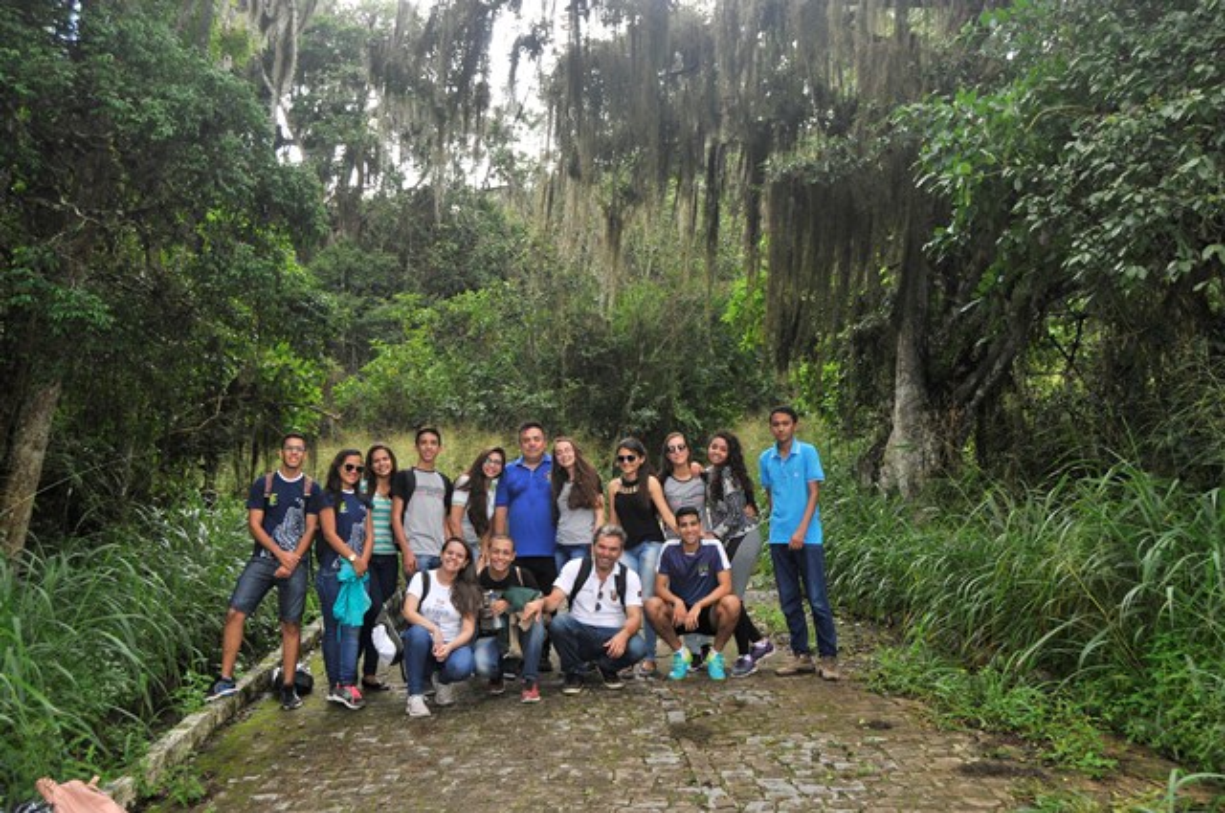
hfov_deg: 53.2
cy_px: 406
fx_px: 1223
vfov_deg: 36.8
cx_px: 612
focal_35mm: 36
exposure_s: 1/250
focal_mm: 24
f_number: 6.3
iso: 200
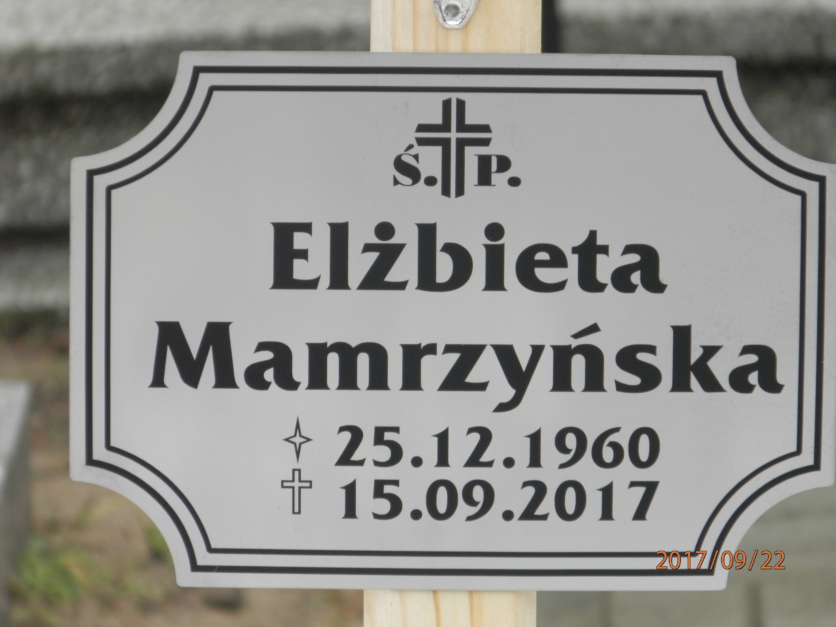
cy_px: 314
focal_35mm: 397
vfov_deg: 3.7
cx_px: 418
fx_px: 9588
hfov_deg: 5.0
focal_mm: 70.9
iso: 200
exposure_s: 1/80
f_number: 5.7
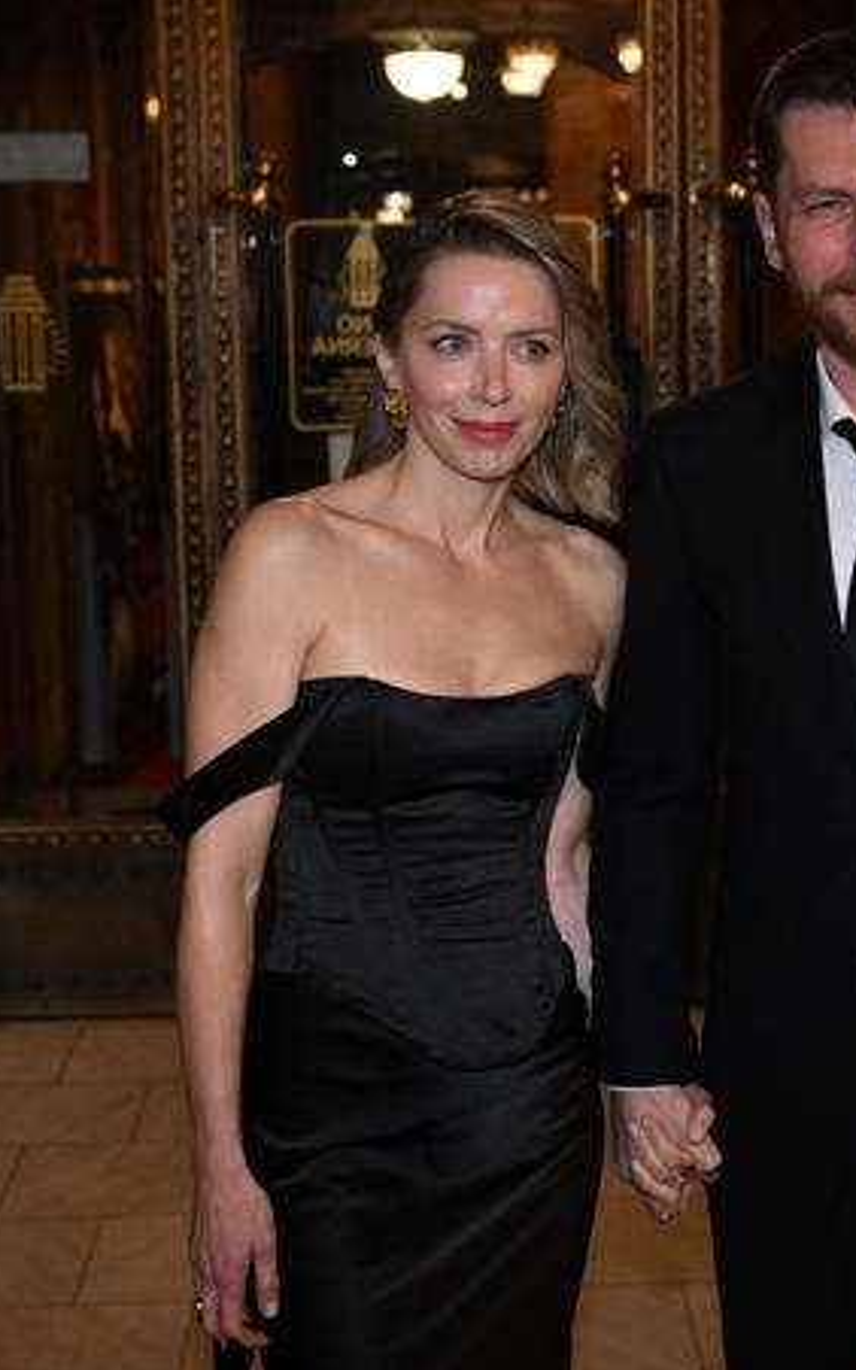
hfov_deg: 19.3
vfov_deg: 30.6
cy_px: 696
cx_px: 634
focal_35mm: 67
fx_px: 2500
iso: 4000
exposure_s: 1/200
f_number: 5
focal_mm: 43
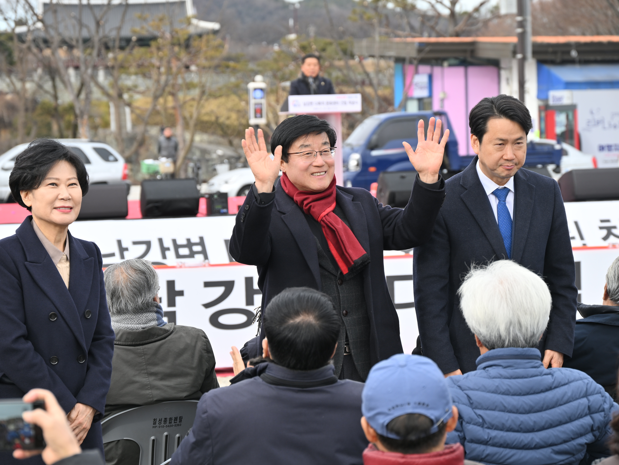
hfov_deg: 17.3
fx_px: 2039
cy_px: 233
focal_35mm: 114
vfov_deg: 13.0
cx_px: 310
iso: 160
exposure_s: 1/250
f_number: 6.3
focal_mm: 105
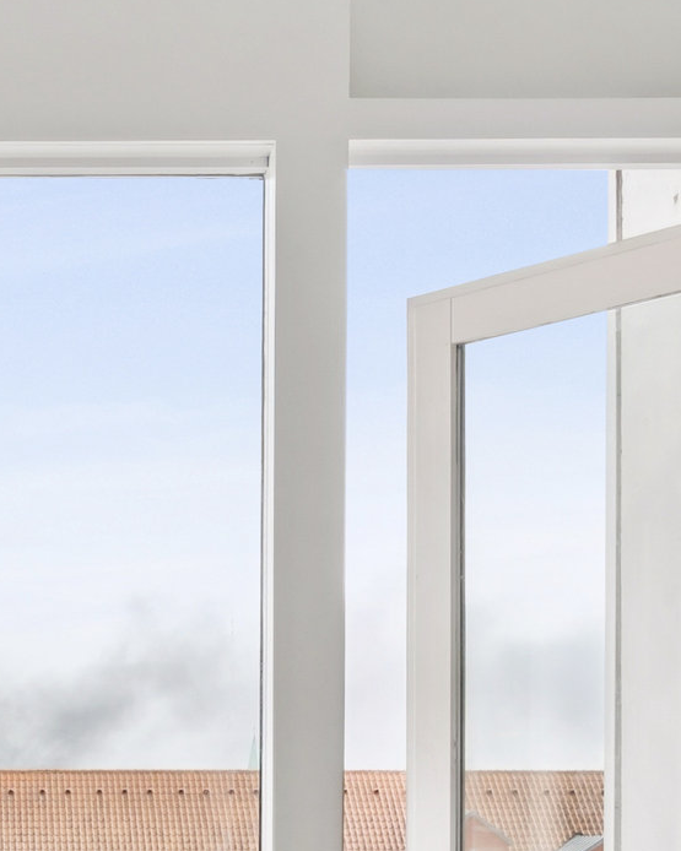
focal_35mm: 75
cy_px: 818
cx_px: -119
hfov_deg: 19.2
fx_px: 1901
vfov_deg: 24.3
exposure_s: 1/60
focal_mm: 12.4
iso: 250
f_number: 7.1
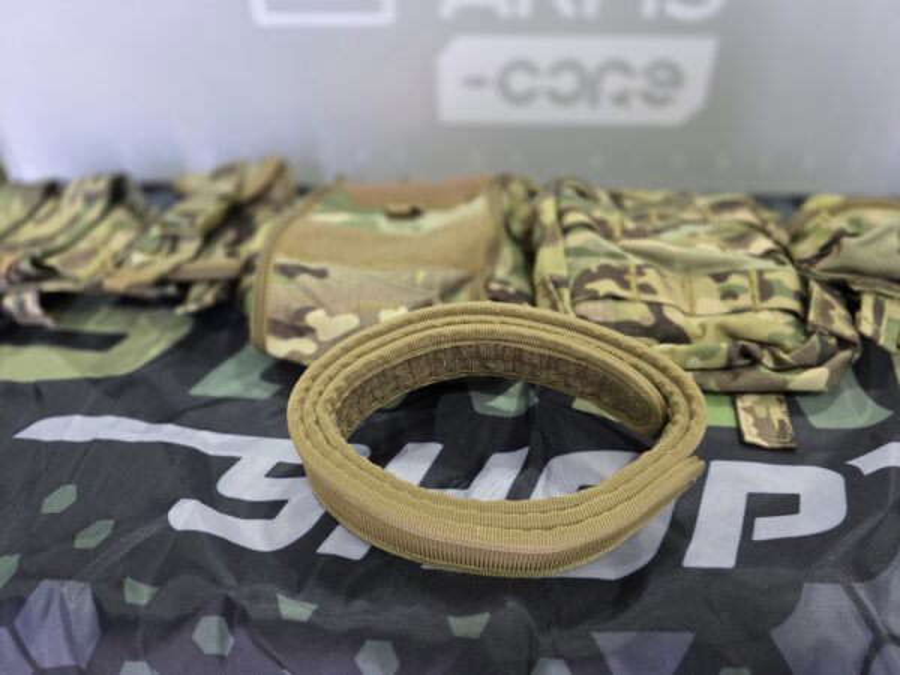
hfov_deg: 73.9
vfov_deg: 58.9
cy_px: 338
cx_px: 450
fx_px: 598
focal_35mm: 23
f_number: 1.7
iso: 500
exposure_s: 1/100
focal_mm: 6.3
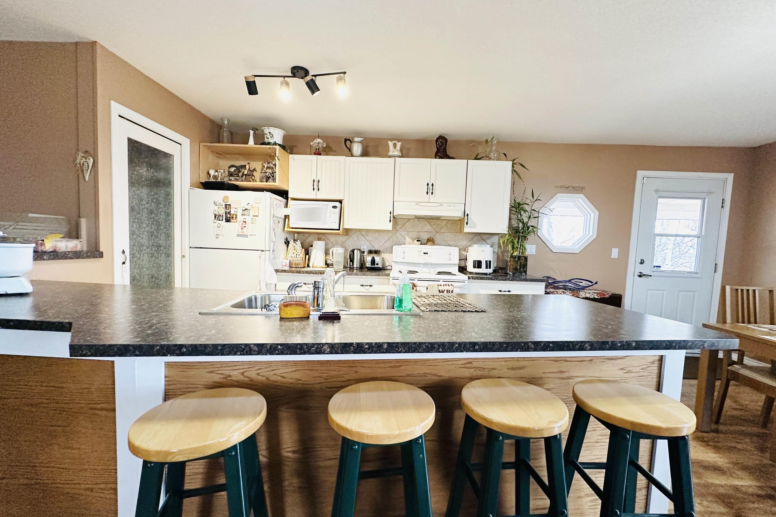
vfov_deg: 77.3
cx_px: 399
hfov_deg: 100.4
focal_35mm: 15
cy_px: 270
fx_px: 323
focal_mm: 2.22
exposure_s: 1/60
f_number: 2.2
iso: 250
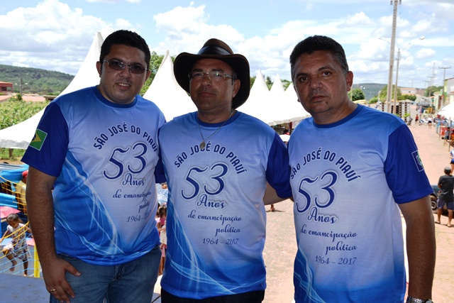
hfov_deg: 46.4
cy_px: 152
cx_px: 227
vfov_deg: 31.9
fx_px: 530
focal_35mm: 42
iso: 100
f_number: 7.1
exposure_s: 1/200
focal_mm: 28
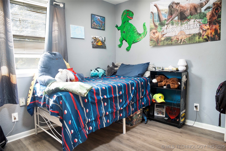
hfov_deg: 73.7
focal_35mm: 24
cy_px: 76
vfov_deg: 53.1
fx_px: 151
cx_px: 113
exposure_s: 1/2.5
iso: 400
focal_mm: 16
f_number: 8
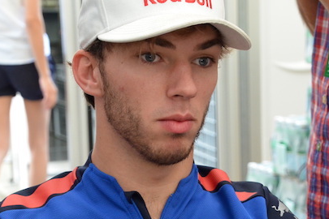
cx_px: 182
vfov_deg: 10.9
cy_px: 132
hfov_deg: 16.3
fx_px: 1151
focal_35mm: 126
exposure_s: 1/160
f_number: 6.3
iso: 2500
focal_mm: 50
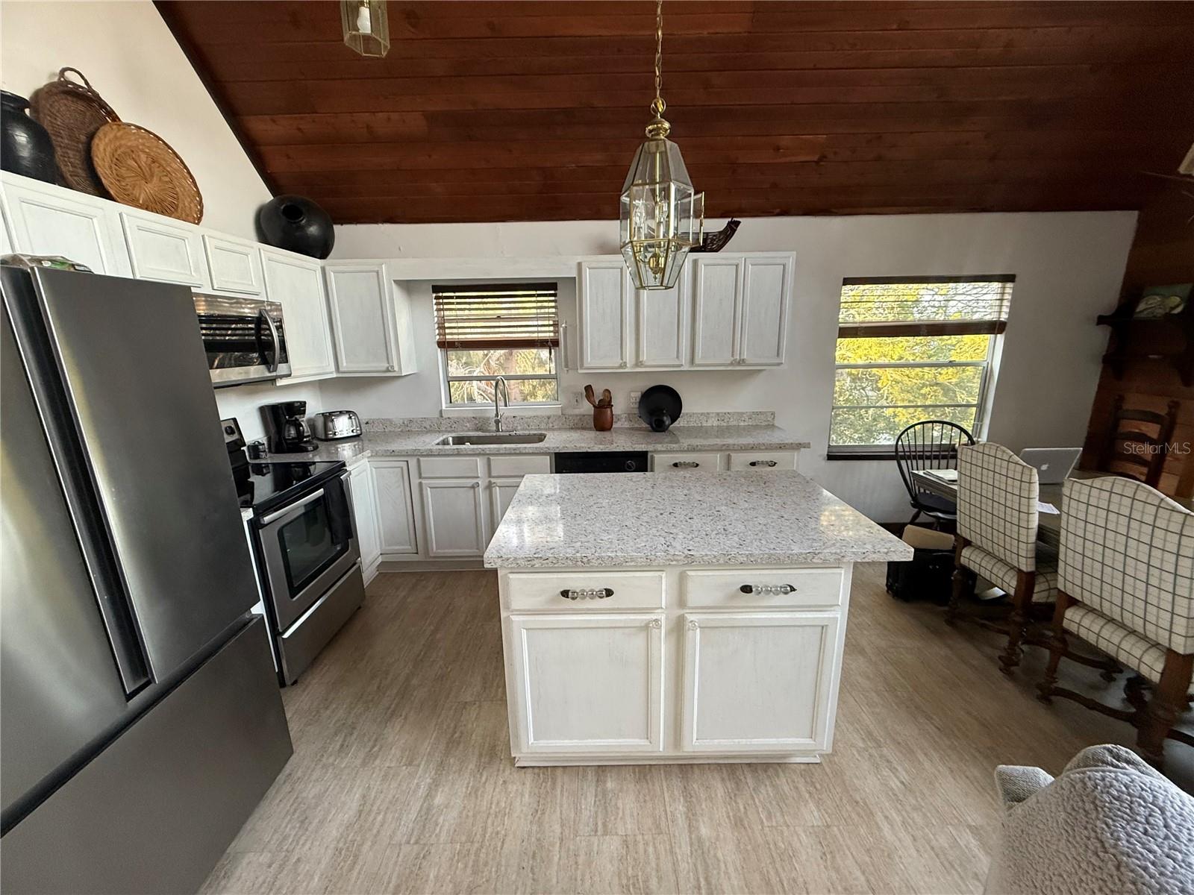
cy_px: 448
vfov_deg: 85.7
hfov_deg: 102.1
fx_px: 483
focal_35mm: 14
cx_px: 597
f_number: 2.2
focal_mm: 2.22
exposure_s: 1/81
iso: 320
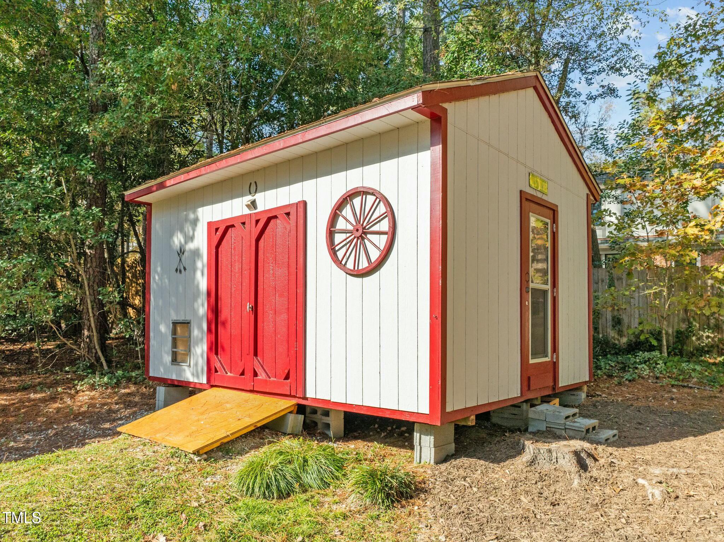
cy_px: 271
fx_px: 502
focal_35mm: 24
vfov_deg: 56.8
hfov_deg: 71.6
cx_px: 362
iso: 290
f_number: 2.8
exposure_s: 1/2000
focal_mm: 12.29
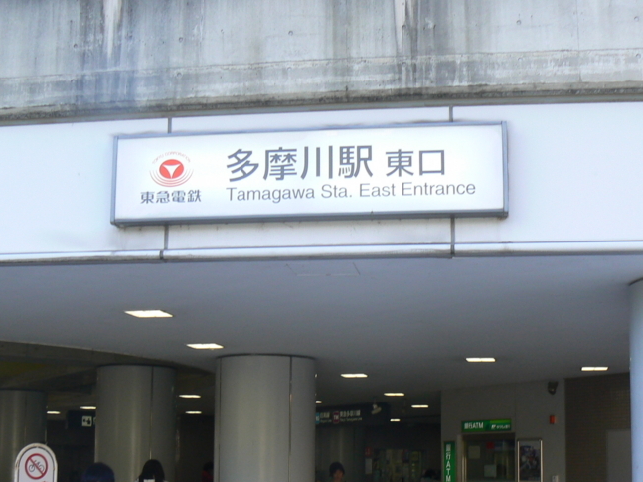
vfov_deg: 25.5
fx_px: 1059
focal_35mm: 57
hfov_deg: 33.8
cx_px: 309
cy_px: 337
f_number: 4.5
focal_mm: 6
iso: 80
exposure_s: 1/100
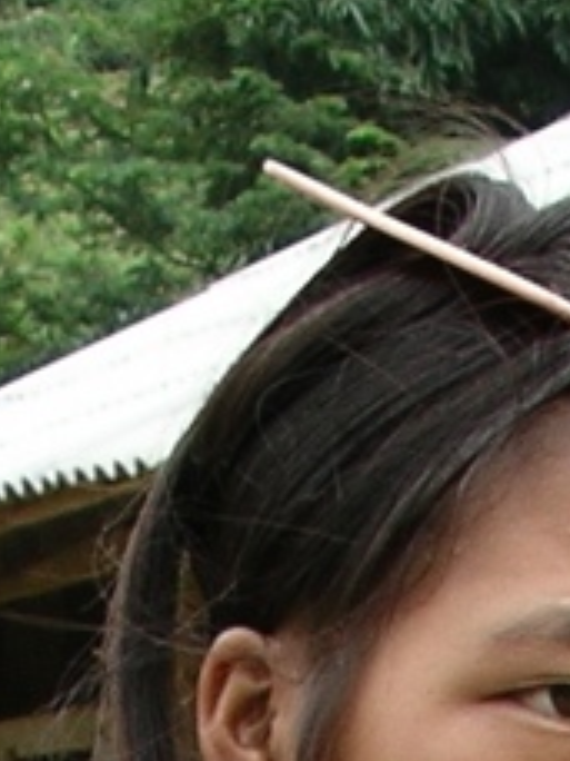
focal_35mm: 260
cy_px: 2553
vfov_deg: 6.7
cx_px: 773
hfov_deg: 5.7
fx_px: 5708
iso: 64
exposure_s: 1/250
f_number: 3.2
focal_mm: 7.8
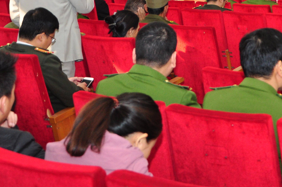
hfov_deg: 18.9
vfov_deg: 12.6
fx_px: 817
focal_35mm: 104
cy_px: -60
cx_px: 300
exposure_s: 1/200
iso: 500
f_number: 4
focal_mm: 25
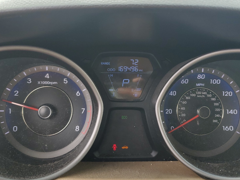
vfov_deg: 39.7
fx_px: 250
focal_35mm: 36
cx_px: 112
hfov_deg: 51.3
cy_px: 87
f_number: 1.5
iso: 50
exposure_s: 1/238
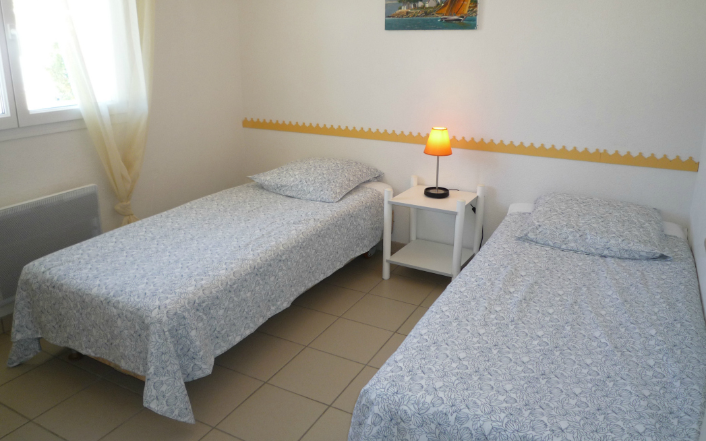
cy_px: 188
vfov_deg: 45.9
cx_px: 352
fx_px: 519
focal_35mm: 27
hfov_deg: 68.4
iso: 100
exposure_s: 1/30
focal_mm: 4.4
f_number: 2.8
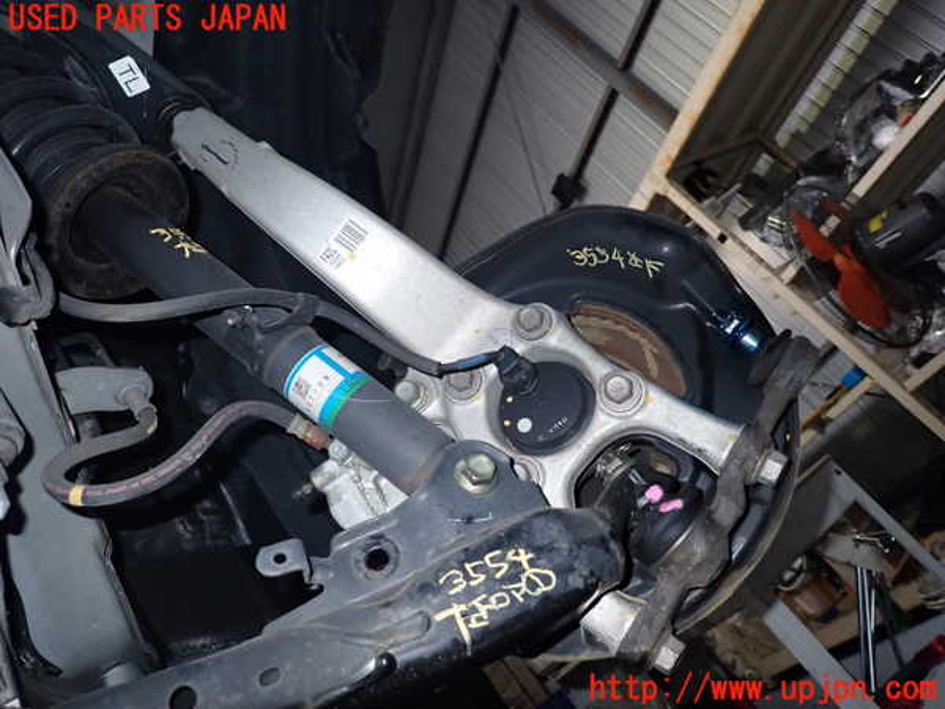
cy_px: 354
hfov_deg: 69.4
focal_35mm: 25
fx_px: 682
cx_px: 472
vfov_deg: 54.9
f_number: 5.6
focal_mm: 4.5
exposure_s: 1/30
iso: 400
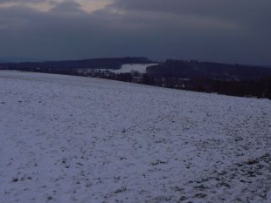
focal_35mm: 58
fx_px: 454
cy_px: 48
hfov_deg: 33.1
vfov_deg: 24.9
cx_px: 158
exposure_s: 1/80
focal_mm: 6
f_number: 2.8
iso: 100
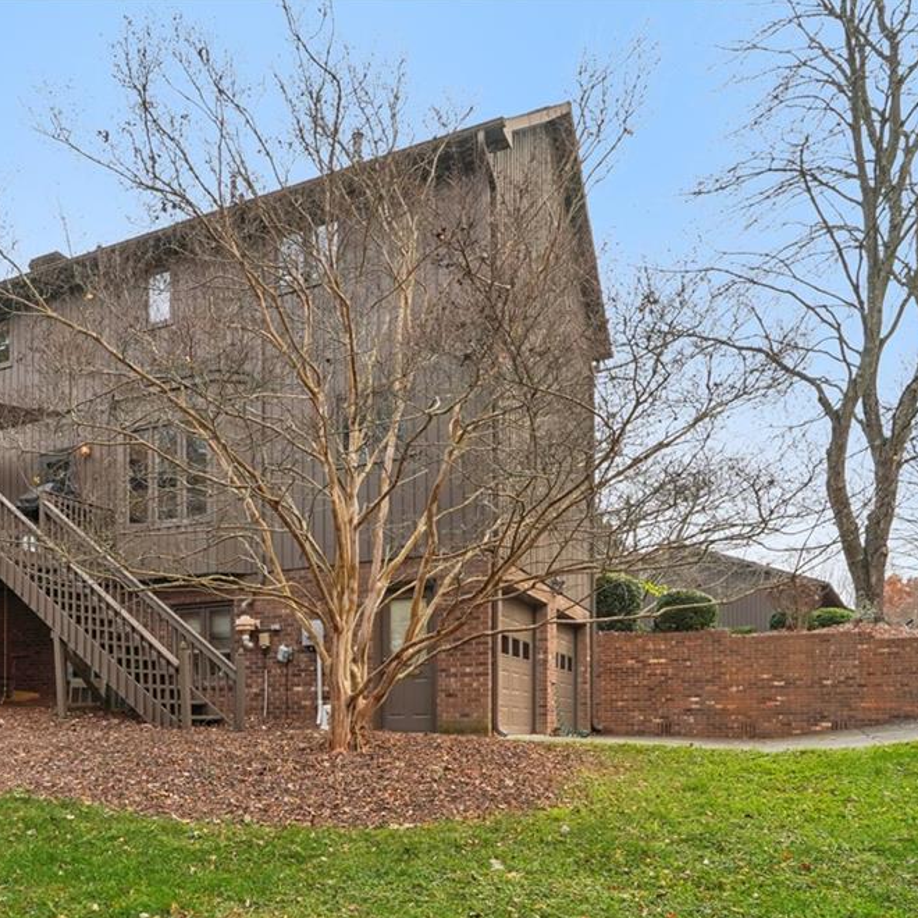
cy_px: 469
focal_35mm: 30
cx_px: 260
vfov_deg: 54.6
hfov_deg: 52.8
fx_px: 890
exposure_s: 1/45
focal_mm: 15
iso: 100
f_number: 8
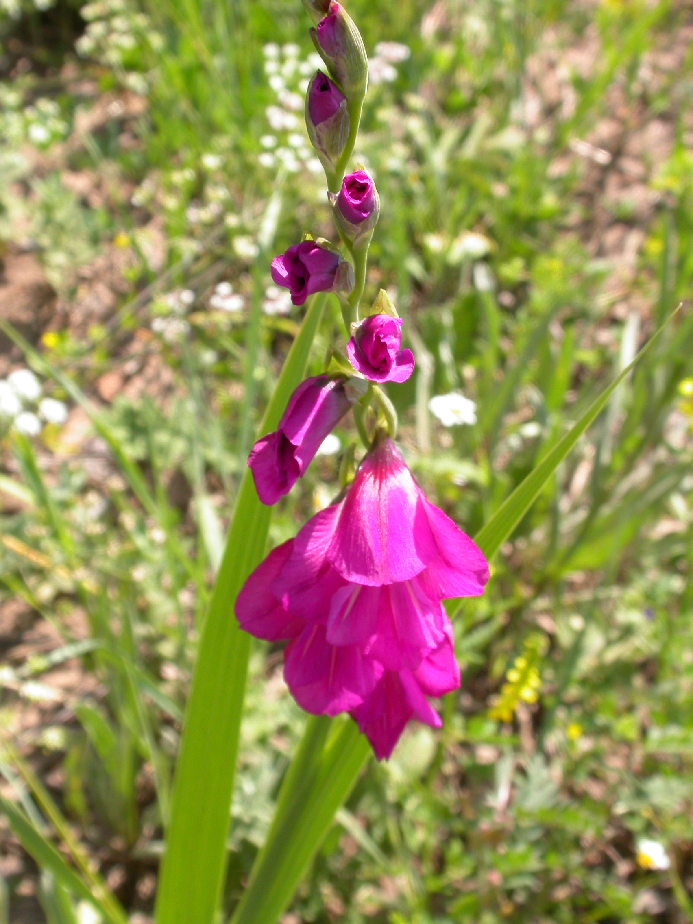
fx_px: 2082
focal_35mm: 78
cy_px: 462
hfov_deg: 18.9
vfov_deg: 25.0
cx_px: 346
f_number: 7
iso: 100
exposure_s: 1/140
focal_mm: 16.2
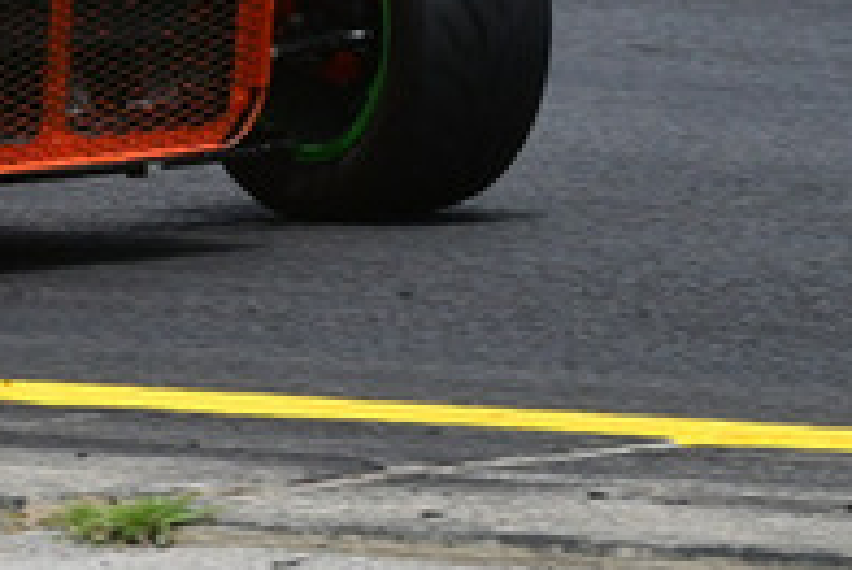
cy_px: -587
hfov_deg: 1.7
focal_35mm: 1223
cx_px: -178
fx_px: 28965
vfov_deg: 1.1
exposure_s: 1/640
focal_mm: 200
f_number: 11
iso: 400
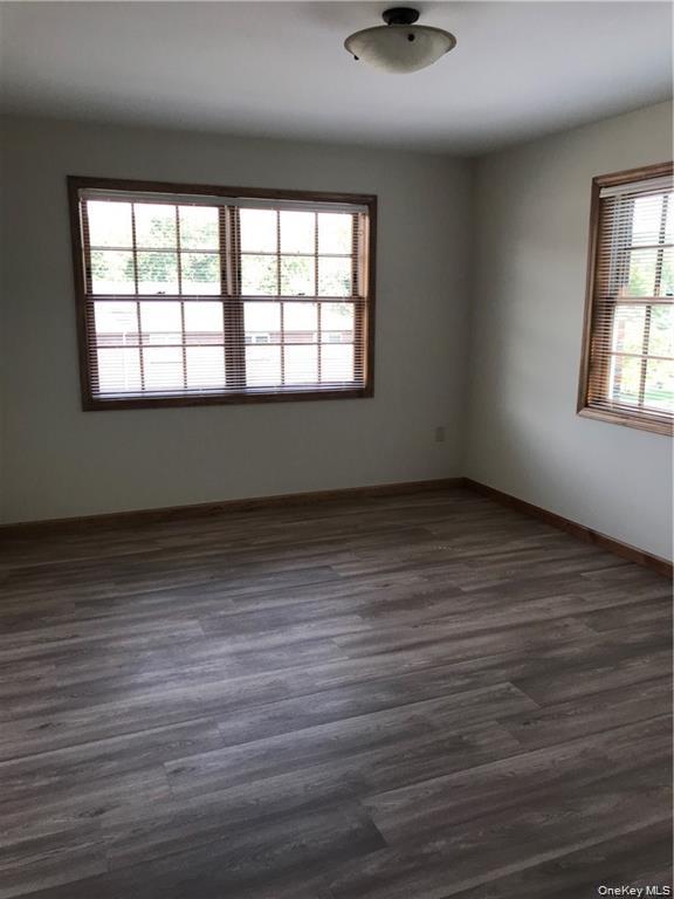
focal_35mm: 28
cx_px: 337
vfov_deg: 63.4
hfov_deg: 49.7
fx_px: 727
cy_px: 450
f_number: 1.8
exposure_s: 1/120
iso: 32
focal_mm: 3.99
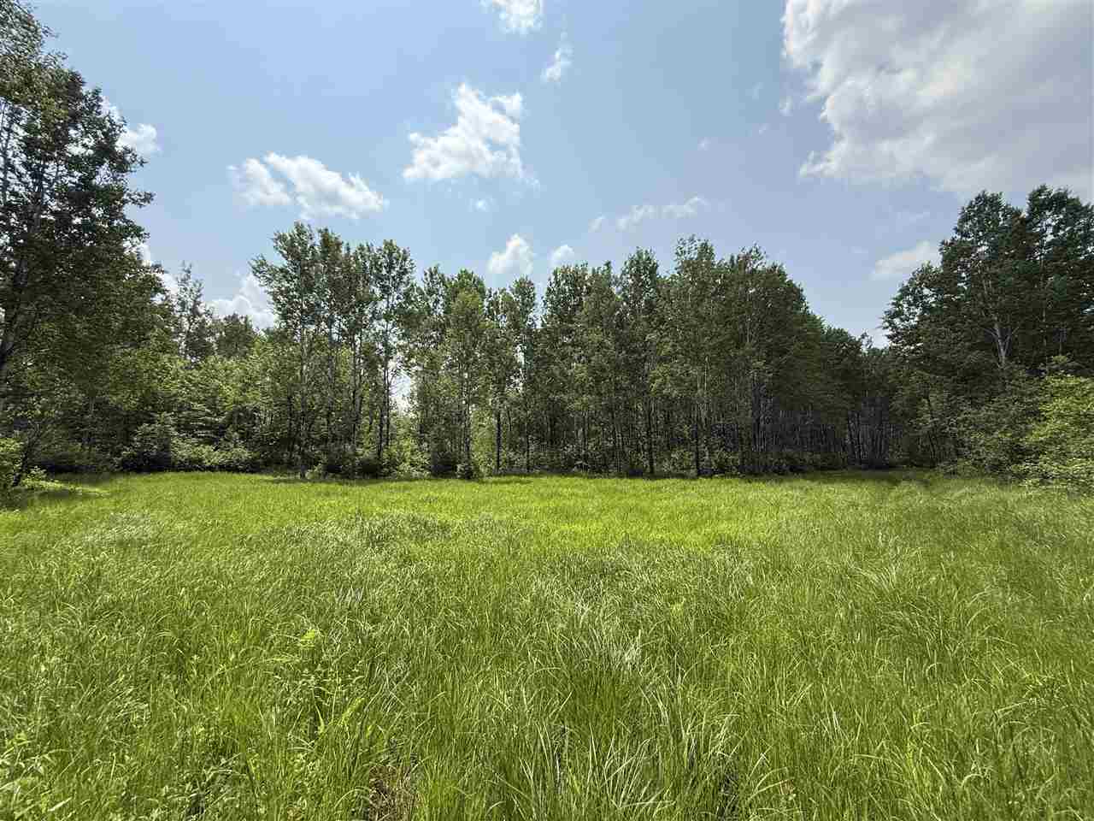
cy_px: 410
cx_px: 547
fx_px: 442
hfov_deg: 102.1
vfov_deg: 85.7
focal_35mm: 14
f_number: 2.2
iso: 80
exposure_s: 1/2320
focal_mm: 2.22
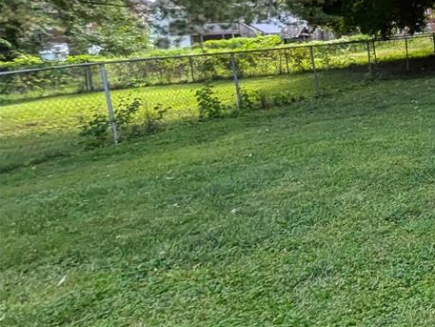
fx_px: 616
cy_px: 72
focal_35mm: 49
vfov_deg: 29.1
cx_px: 760
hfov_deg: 23.2
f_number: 2.2
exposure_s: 1/467
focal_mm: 1.83
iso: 77
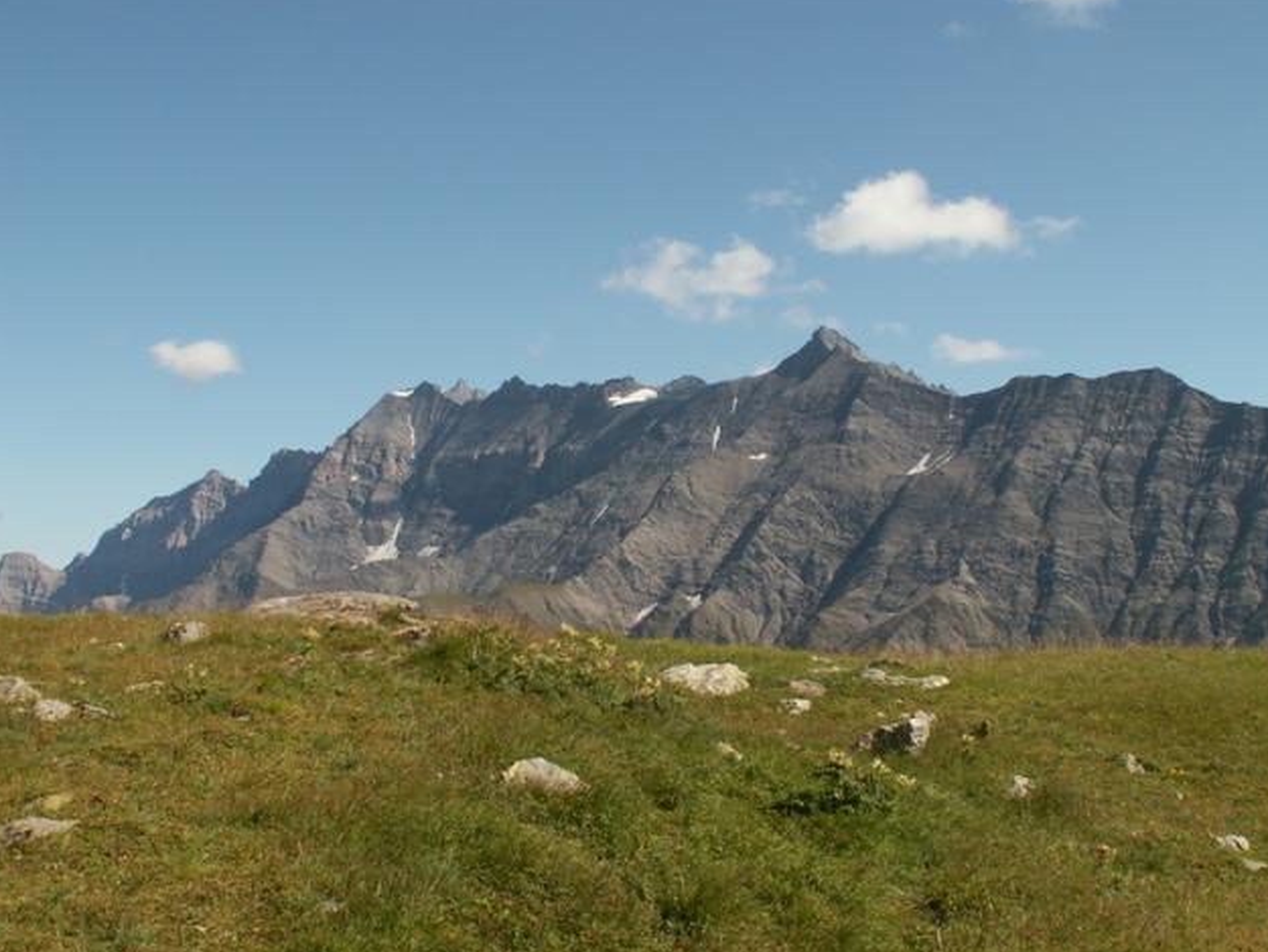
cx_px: 641
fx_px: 1575
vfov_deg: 33.6
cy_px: 475
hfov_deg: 43.8
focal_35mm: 43
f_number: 6.3
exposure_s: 1/200
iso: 50
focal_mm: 6.98
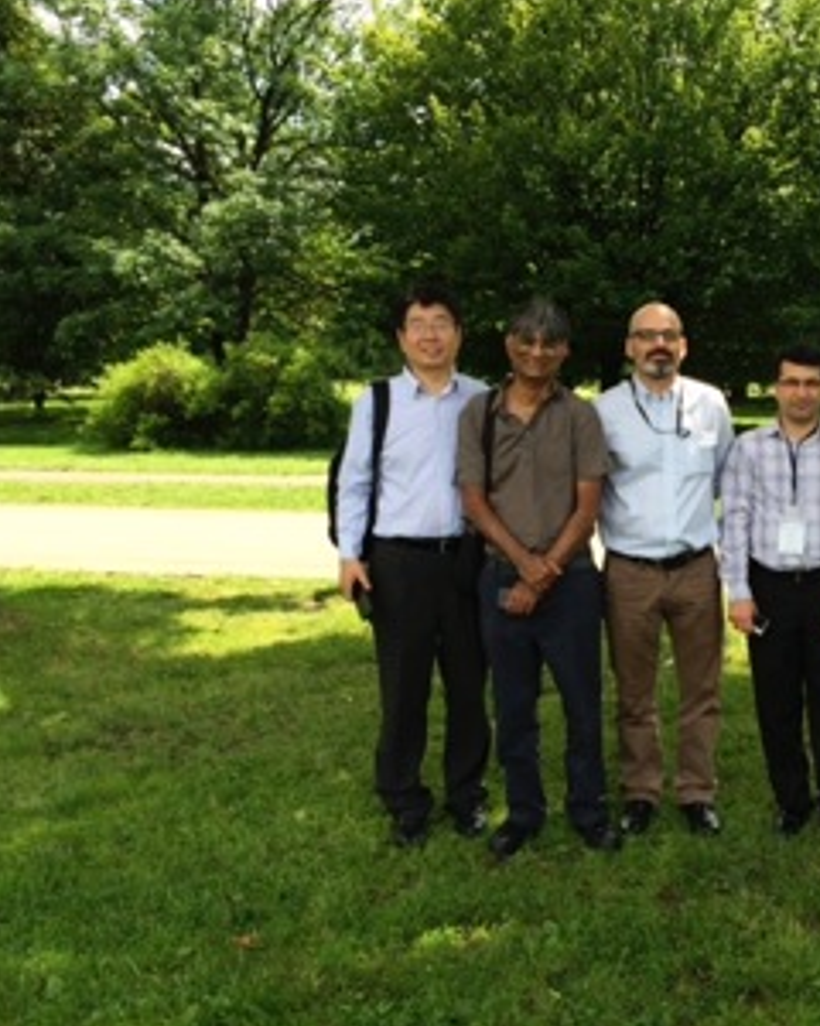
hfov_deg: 33.6
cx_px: 687
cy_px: 554
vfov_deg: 42.9
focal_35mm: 43
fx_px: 1304
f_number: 2.2
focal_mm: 4.12
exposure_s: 1/604
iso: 32
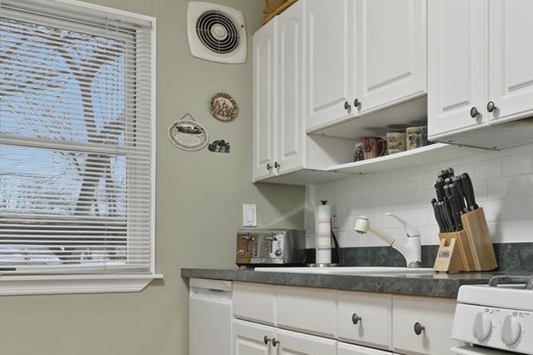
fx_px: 622
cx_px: 478
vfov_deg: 31.5
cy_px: 252
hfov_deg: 42.6
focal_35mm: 42
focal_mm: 14
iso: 250
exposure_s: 1/6
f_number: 11
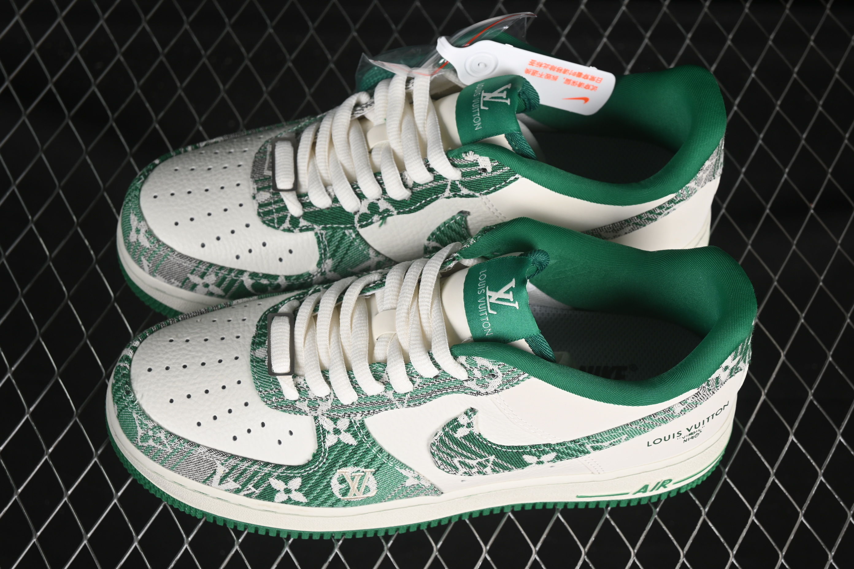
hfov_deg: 27.0
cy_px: 284
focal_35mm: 75
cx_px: 427
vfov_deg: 18.2
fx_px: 1779
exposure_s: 1/80
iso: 160
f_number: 7.1
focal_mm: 50
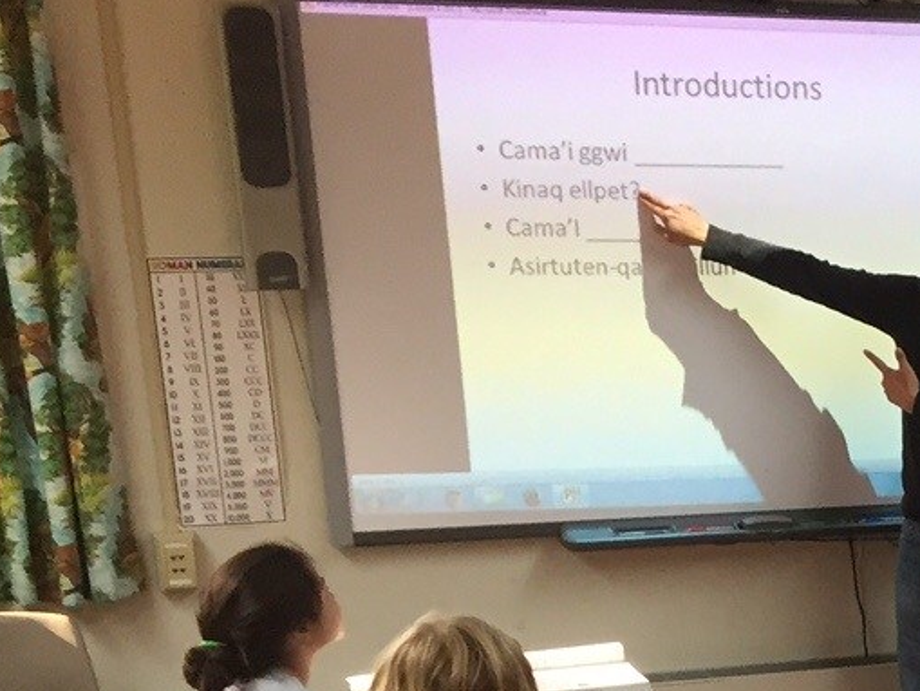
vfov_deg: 15.3
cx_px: 1410
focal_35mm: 93
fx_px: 2472
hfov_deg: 18.5
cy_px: 836
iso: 40
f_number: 2.2
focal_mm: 4.15
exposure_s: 1/30
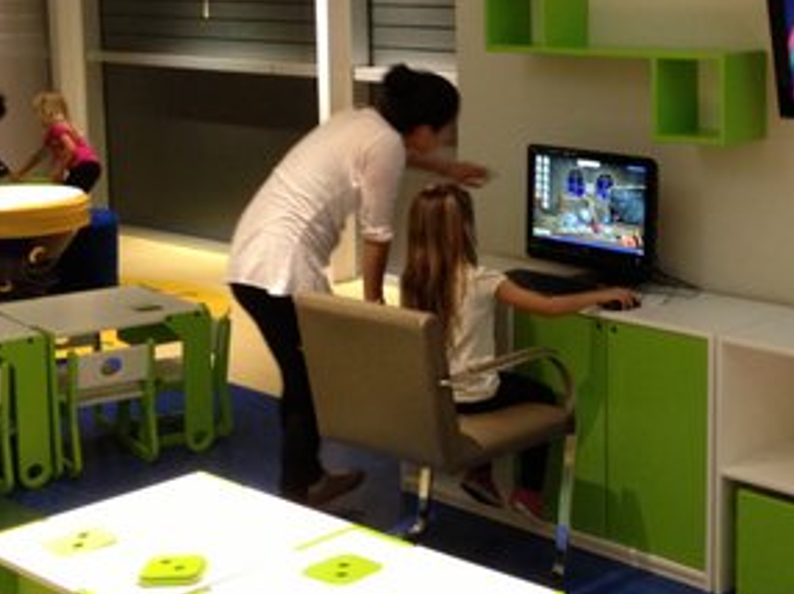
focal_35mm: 71
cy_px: 196
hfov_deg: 27.1
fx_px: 1627
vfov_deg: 20.6
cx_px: 580
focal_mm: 4.28
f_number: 2.4
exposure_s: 1/20
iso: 200
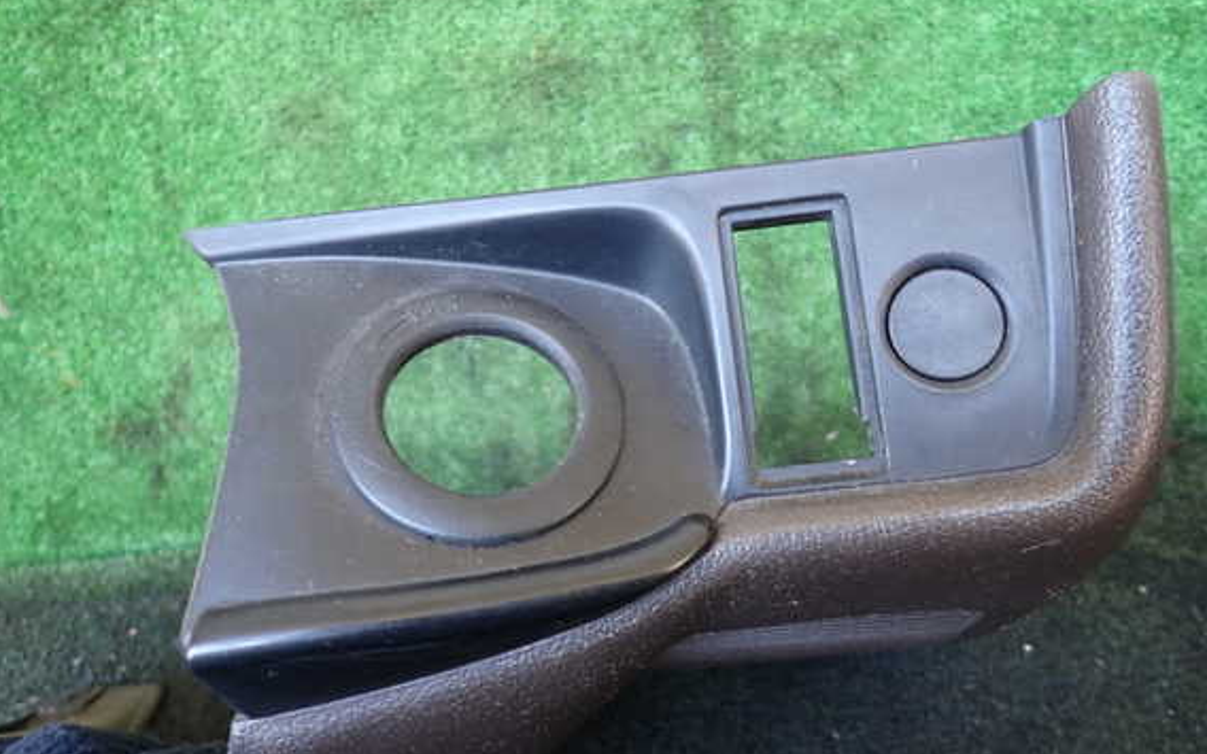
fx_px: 921
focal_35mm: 28
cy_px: 348
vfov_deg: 44.5
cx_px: 627
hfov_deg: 66.4
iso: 200
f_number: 2
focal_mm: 4.5
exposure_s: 1/40
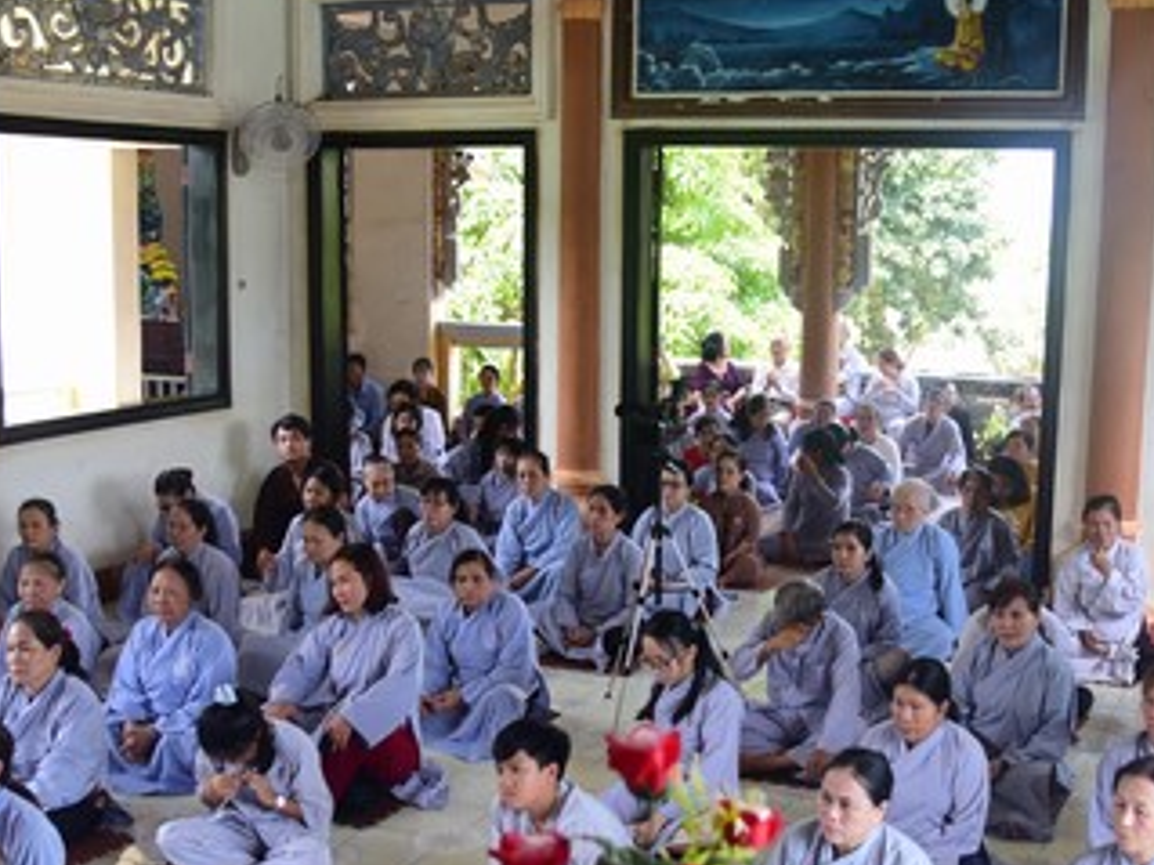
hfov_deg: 40.1
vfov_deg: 30.9
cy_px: 449
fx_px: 1566
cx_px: 727
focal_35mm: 47
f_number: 5
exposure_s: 1/60
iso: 250
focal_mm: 24
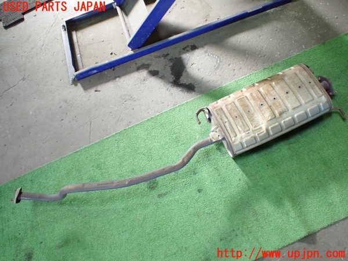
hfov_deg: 60.0
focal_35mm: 30
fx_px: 302
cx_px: 174
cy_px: 130
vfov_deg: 46.8
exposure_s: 1/125
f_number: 2.3
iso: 800
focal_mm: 5.4
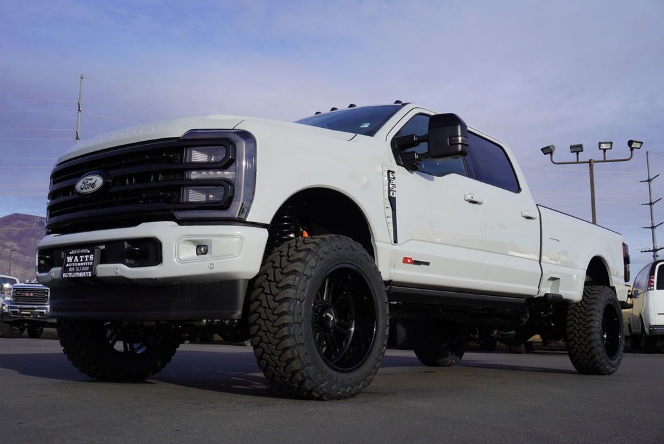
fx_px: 720
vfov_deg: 34.3
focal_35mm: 39
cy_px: 222
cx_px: 332
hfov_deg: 49.5
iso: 100
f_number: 11
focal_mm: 26
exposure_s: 1/160
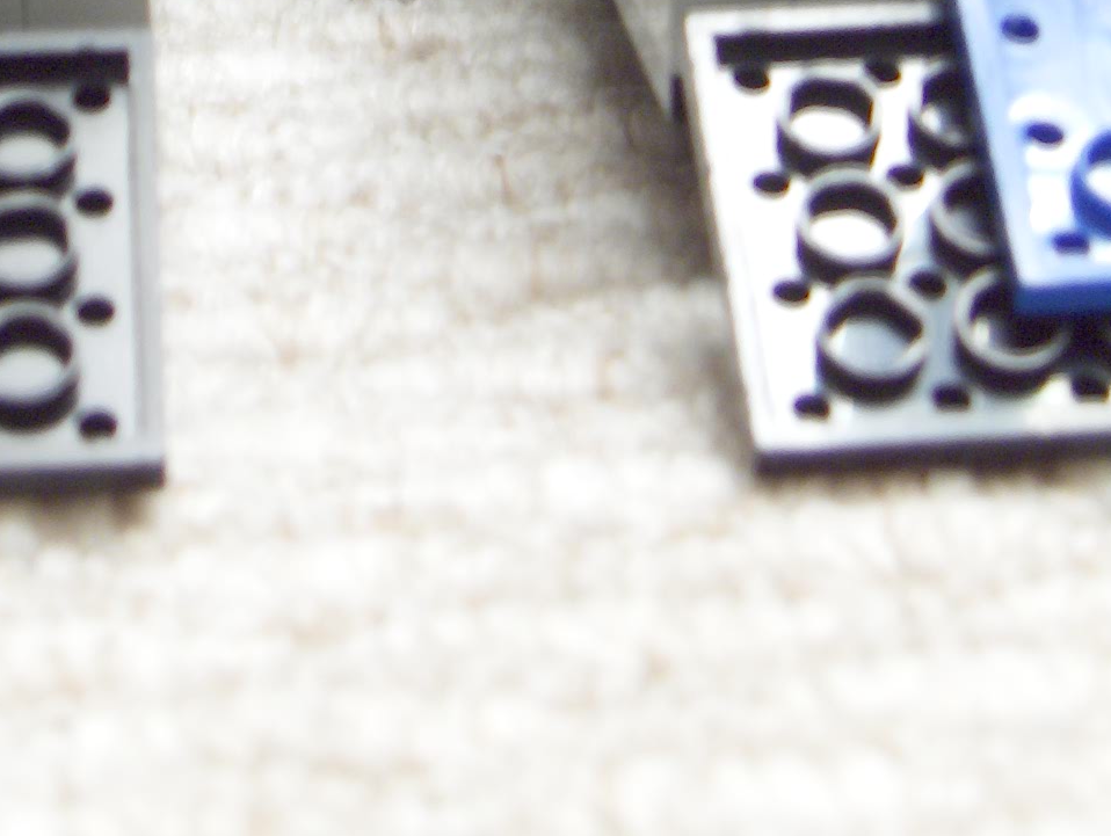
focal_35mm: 116
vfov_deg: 12.4
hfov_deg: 16.9
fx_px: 3728
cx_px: 308
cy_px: -218
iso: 100
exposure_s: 1/1.42
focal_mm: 8
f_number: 2.8
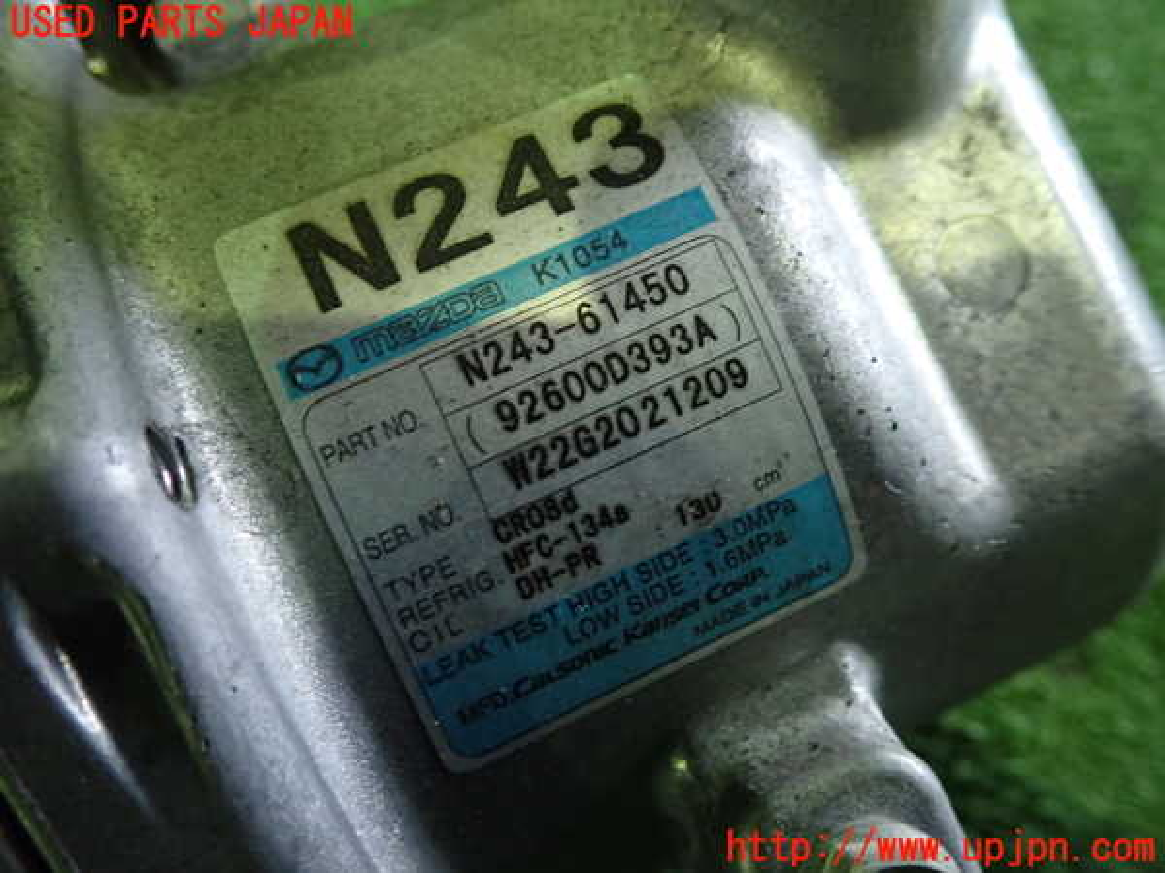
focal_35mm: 30
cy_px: 436
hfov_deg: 60.0
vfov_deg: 46.8
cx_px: 582
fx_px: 1010
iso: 500
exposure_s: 1/30
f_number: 2.3
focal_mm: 5.4
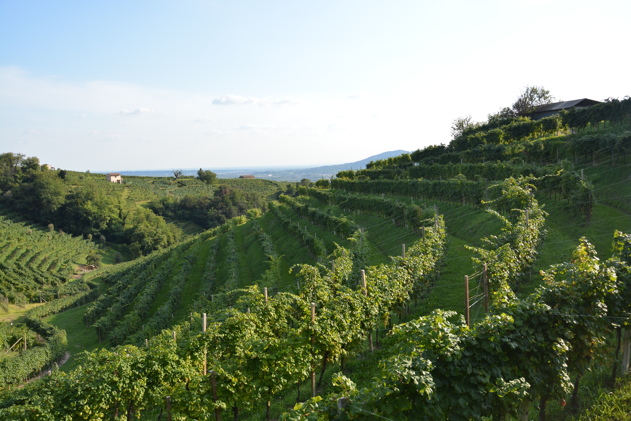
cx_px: 316
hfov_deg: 59.5
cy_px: 210
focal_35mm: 32
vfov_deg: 41.7
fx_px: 552
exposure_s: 1/1000
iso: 400
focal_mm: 21
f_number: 5.6
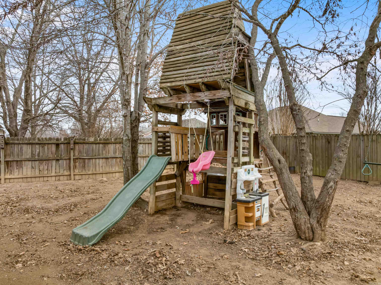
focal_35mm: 24
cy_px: 142
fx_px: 264
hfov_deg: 71.6
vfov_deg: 56.8
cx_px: 190
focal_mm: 12.29
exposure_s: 1/240
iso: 100
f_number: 5
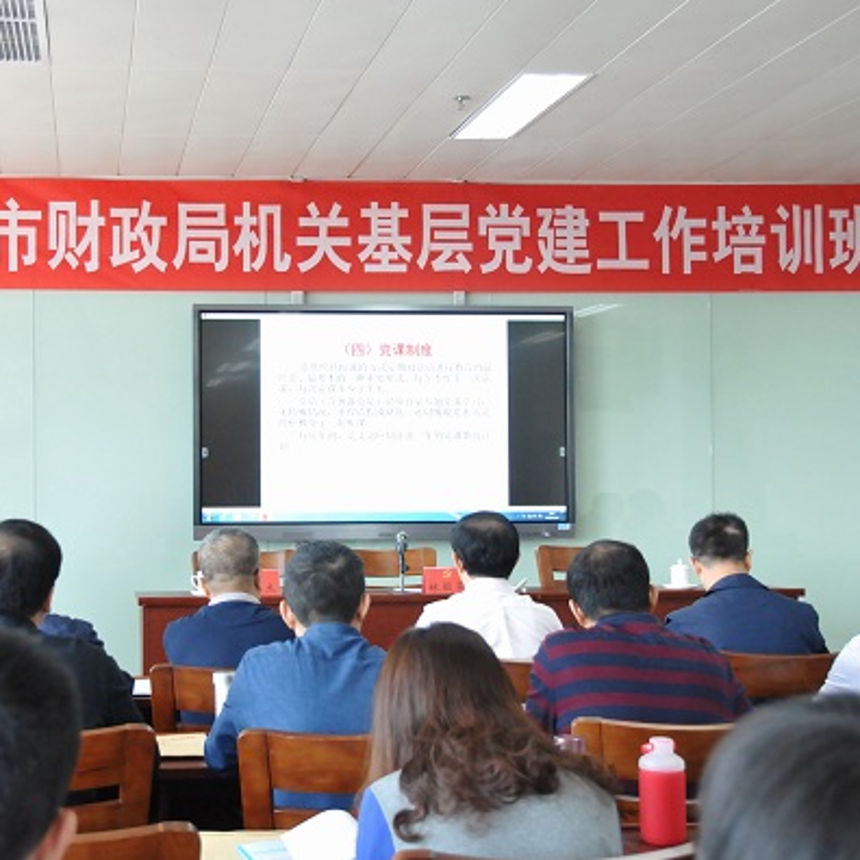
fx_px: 1518
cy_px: 430
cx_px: 330
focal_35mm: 54
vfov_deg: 31.6
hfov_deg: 31.5
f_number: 4
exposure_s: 1/125
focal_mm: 28
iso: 2000
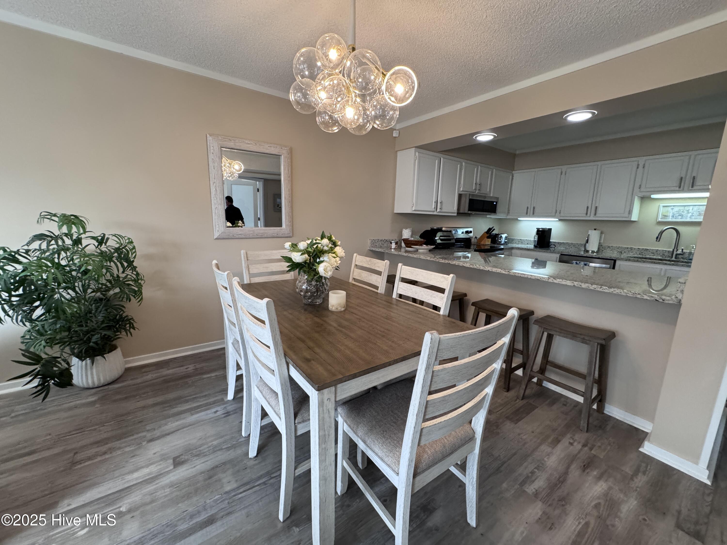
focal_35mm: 14
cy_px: 272
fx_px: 294
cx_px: 364
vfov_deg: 85.7
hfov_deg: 102.1
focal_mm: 2.22
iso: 320
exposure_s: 1/120
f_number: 2.2
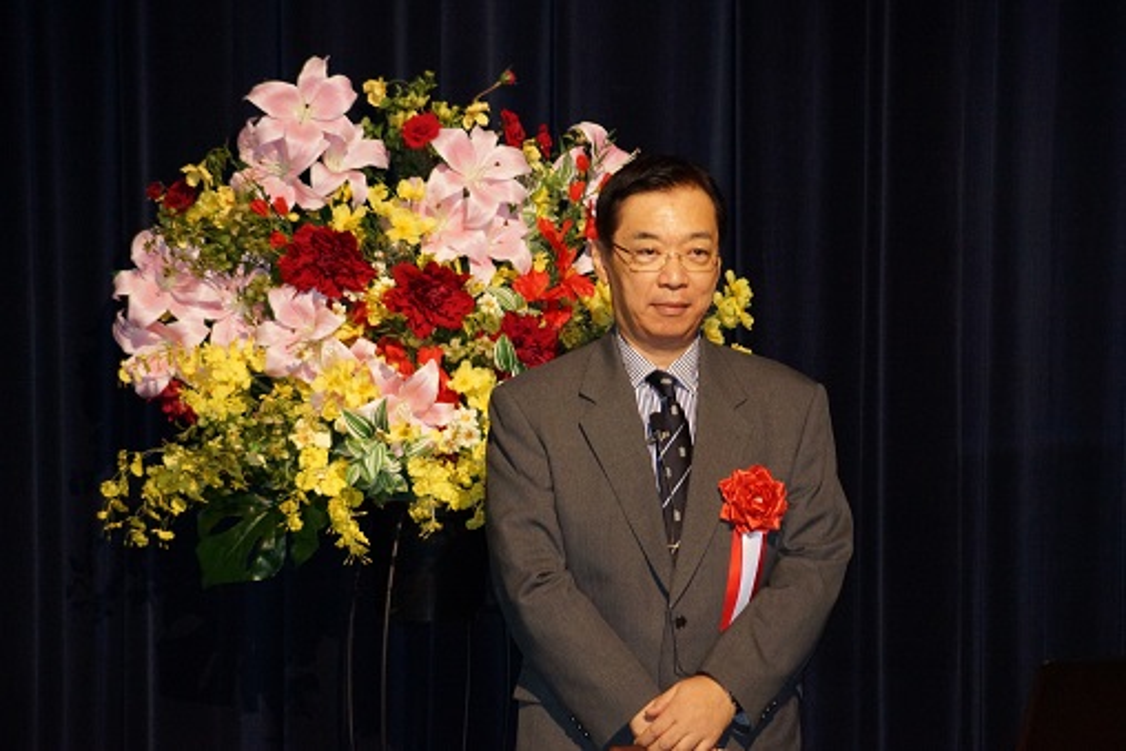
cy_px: 376
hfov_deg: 6.9
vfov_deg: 4.6
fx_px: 9385
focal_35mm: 300
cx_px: 563
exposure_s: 1/60
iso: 1600
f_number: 5.6
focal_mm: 200
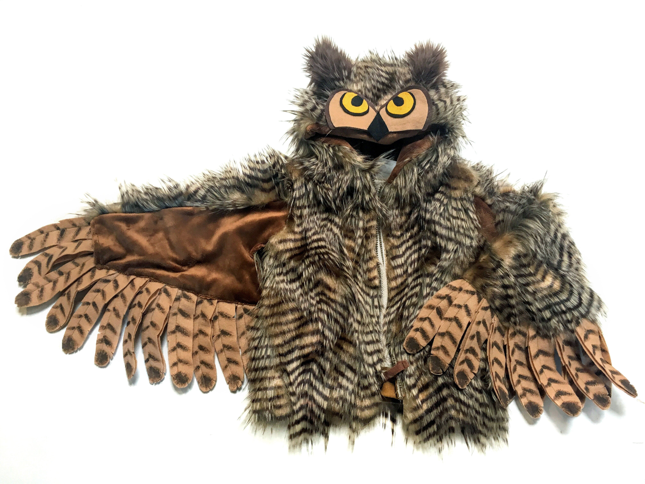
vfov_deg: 48.2
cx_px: 322
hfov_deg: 61.7
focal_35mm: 29
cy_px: 242
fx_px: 540
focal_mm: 4.15
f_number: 2.2
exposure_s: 1/30
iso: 50
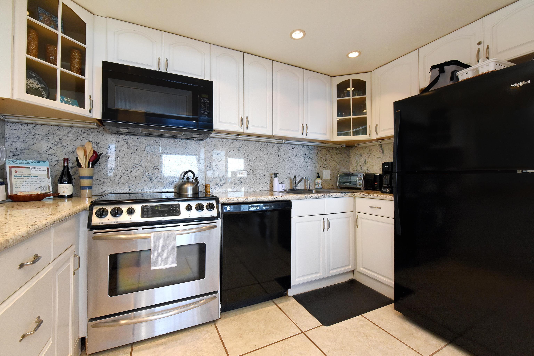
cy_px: 178
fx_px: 223
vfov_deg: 77.4
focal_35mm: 15
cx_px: 267
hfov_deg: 100.4
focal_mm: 15
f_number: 4
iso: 500
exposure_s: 1/60
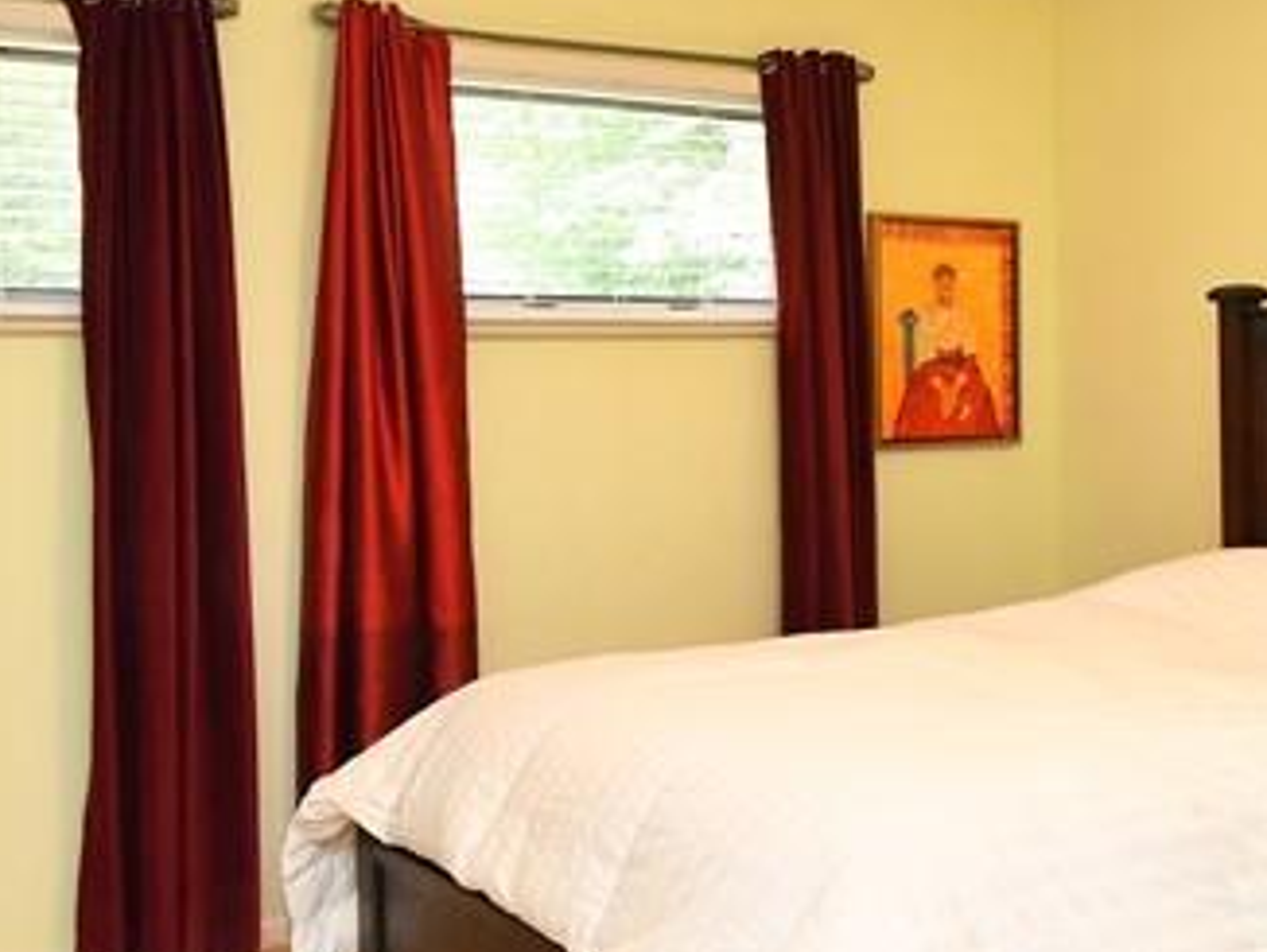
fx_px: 1758
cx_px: 1096
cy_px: 396
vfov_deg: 30.2
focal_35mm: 48
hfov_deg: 37.5
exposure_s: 1/30
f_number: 8
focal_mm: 10
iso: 1100
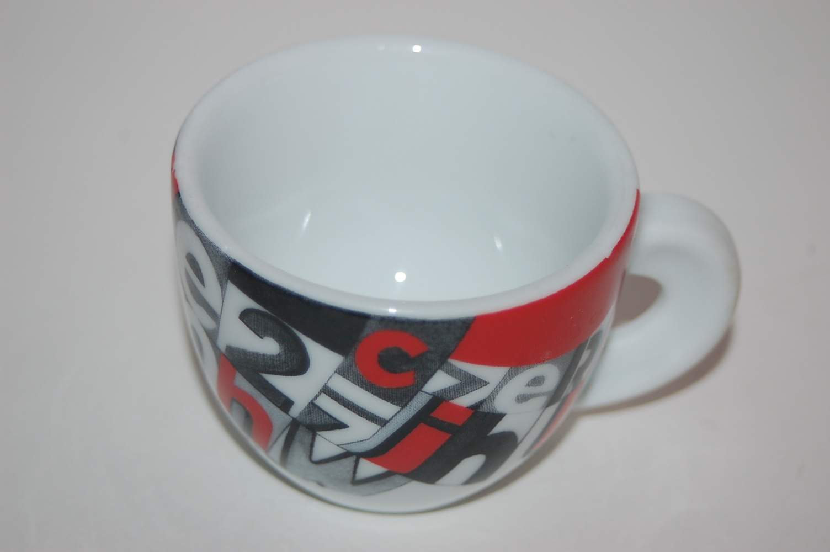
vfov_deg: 11.4
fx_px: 2764
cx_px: 415
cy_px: 276
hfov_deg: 17.1
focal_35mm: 120
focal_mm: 80
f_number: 5.6
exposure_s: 1/60
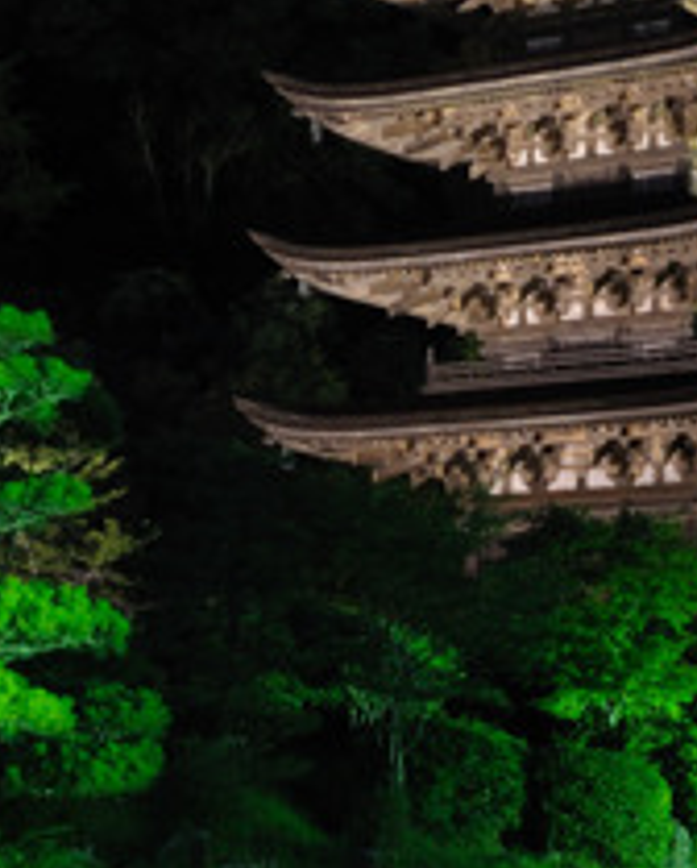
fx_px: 2828
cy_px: 714
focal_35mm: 110
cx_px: 79
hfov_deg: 13.9
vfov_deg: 17.3
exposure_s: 6
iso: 200
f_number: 8
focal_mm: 16
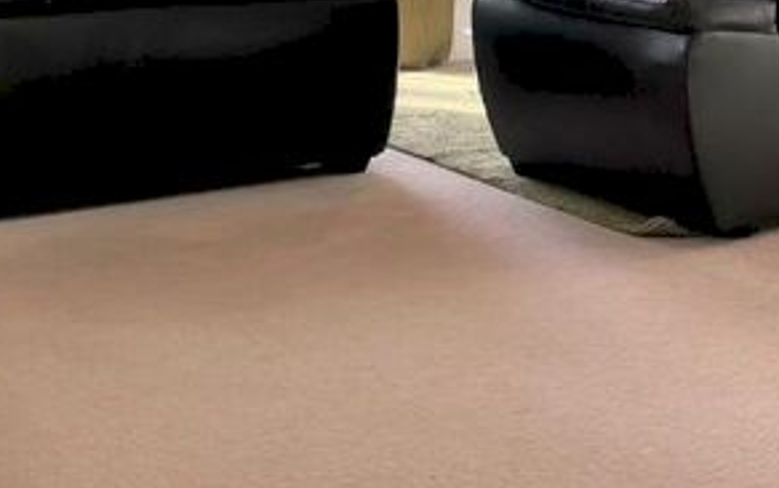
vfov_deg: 19.0
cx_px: 899
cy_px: -44
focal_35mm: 66
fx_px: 1402
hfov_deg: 27.8
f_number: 1.6
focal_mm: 5.1
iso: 40
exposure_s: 1/181
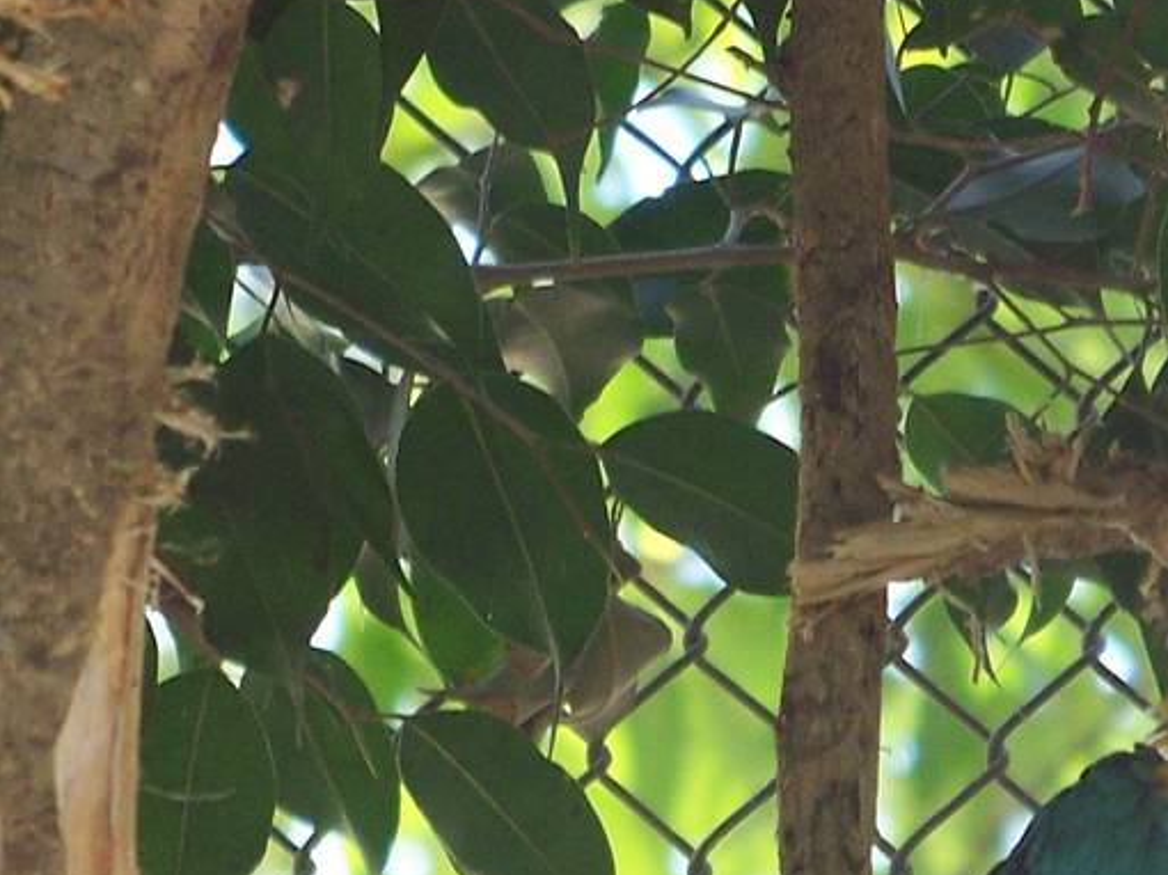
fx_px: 28802
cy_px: 870
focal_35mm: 854
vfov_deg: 1.7
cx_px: 437
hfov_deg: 2.3
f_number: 4
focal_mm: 44.5
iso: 125
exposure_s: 1/60
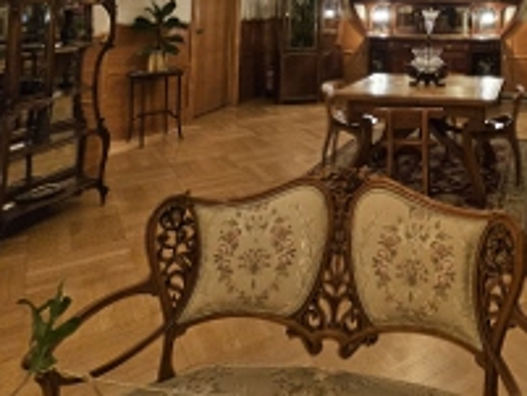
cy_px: -34
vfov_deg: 38.2
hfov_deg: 54.1
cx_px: 427
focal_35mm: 31
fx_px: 472
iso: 640
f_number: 2.2
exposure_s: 1/33
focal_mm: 2.2
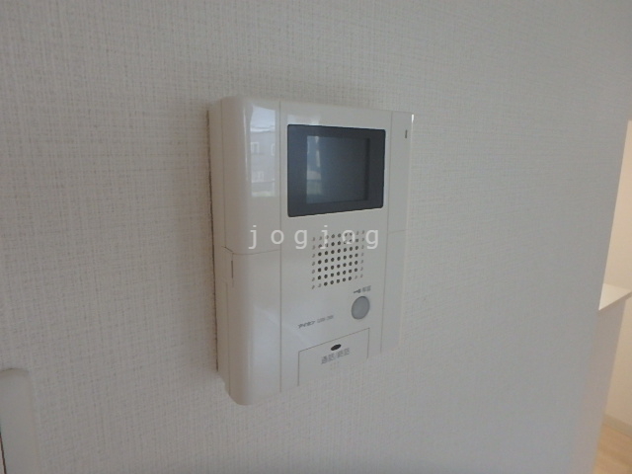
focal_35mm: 21
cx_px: 316
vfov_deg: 63.4
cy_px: 237
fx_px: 383
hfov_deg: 79.0
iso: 400
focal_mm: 3.7
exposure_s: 1/30
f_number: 3.5
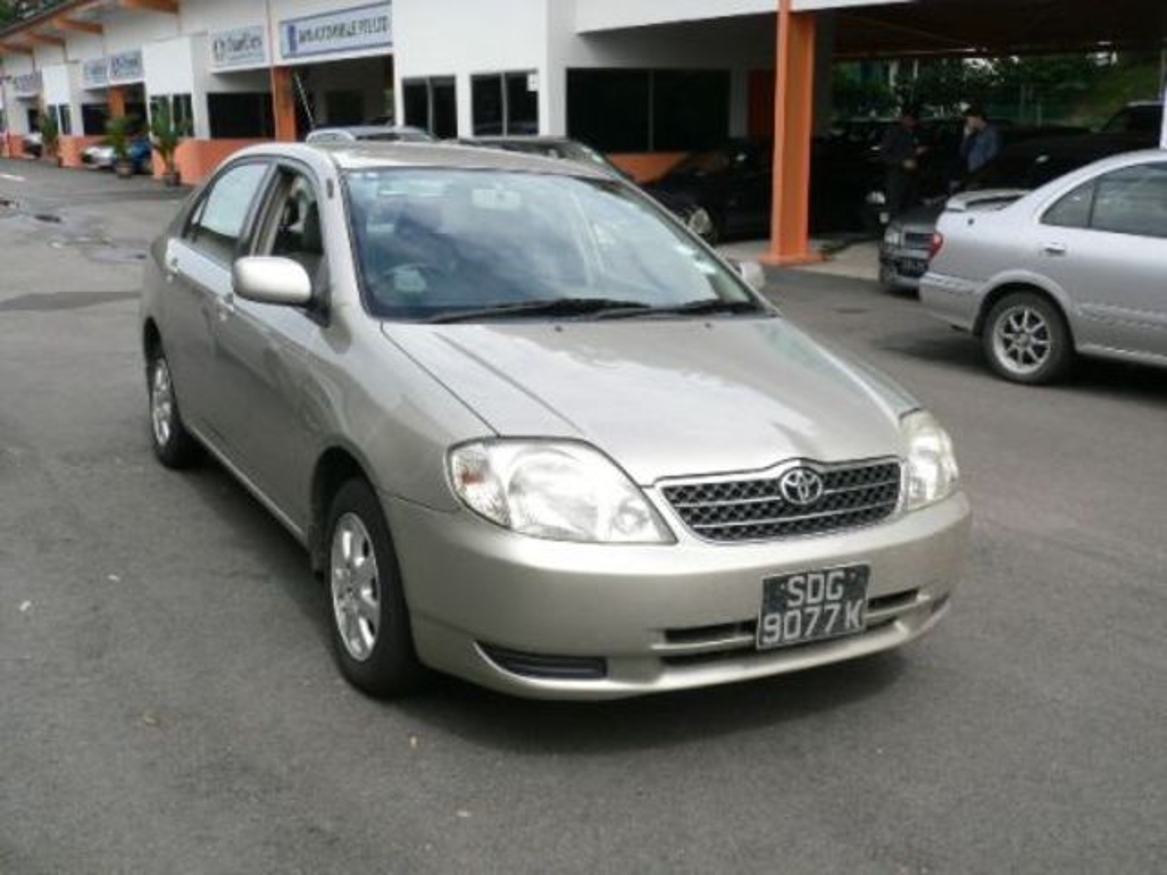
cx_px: 584
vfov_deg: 40.7
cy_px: 438
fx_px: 1180
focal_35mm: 35
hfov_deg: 52.6
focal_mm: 5.8
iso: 64
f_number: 5.6
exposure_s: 1/160
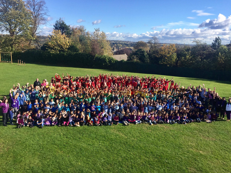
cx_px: 116
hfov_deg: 61.7
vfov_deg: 48.2
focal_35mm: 29
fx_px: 194
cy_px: 86
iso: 32
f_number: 2.2
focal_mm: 4.15
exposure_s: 1/1412
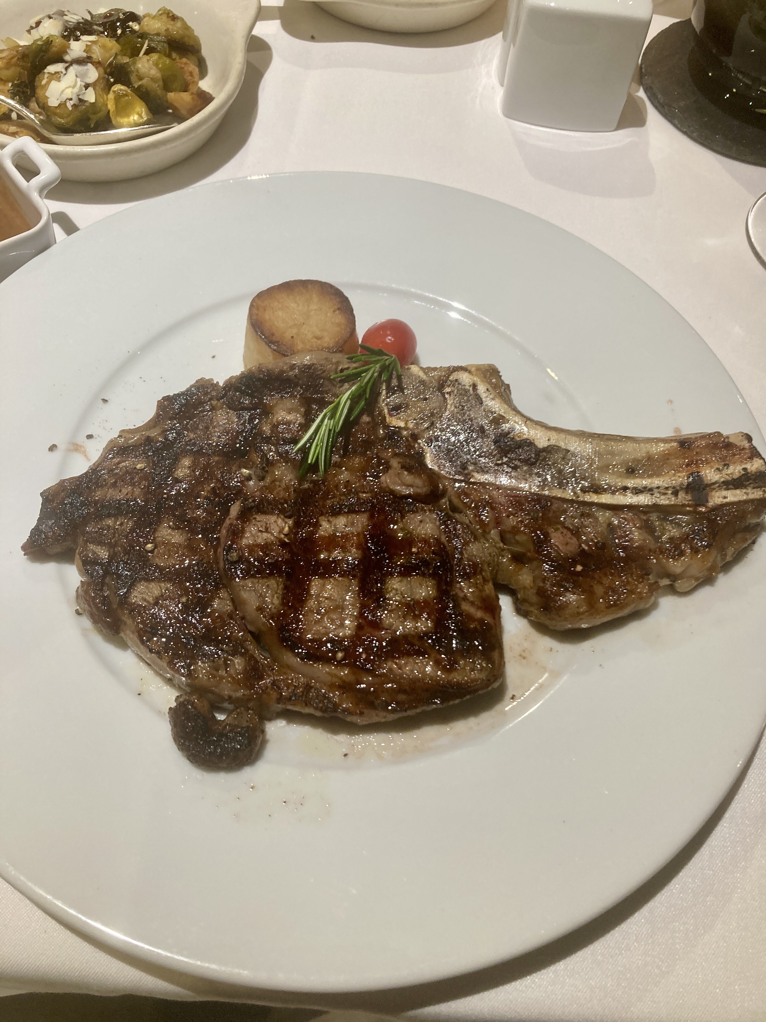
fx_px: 826
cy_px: 511
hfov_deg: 49.7
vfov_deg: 63.4
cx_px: 383
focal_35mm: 28
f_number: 1.8
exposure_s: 1/54
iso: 80
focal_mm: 3.99
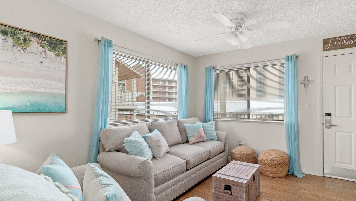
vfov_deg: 61.0
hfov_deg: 92.0
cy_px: 103
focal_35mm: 18
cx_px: 204
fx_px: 170
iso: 800
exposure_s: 1/25
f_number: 8
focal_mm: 10
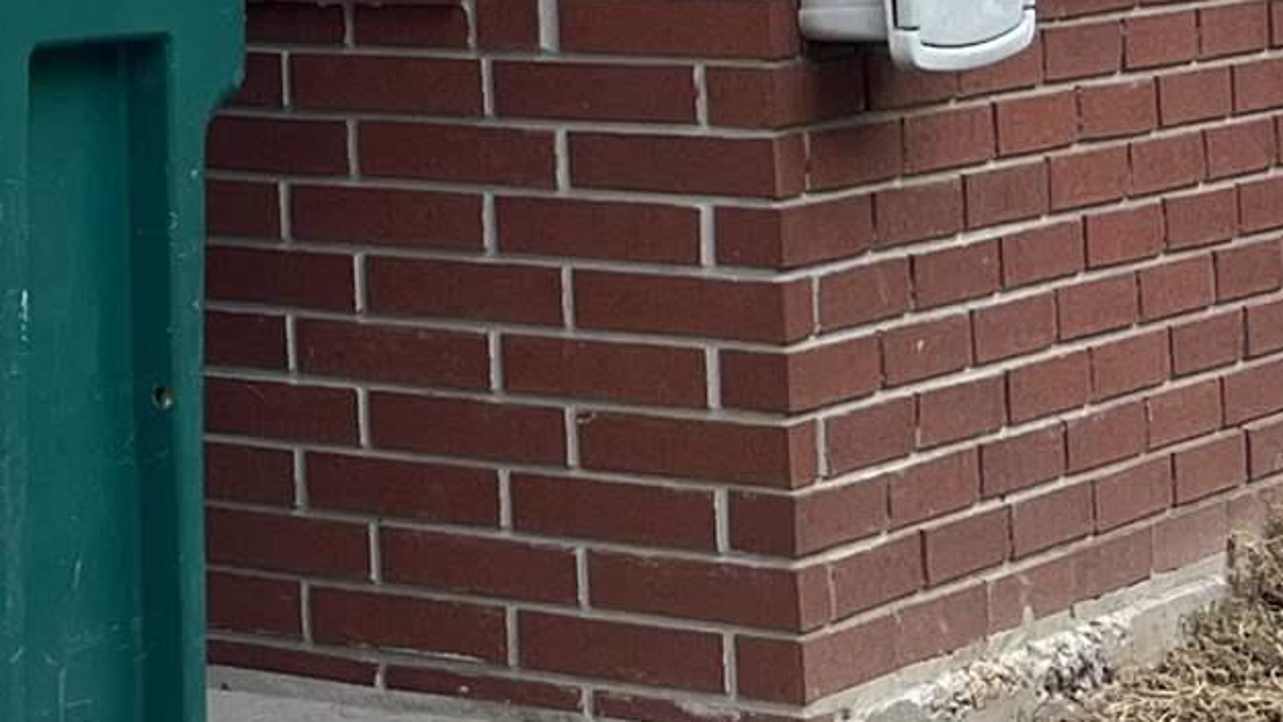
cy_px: -695
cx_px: -1064
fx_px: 4728
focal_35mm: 139
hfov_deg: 13.7
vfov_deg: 8.3
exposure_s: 1/1531
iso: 50
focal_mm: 5.7
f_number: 1.5
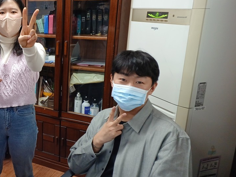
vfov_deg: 35.2
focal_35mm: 41
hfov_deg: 42.4
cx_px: 29
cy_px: 89
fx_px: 280
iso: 160
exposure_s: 1/40
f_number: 1.8
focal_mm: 5.06
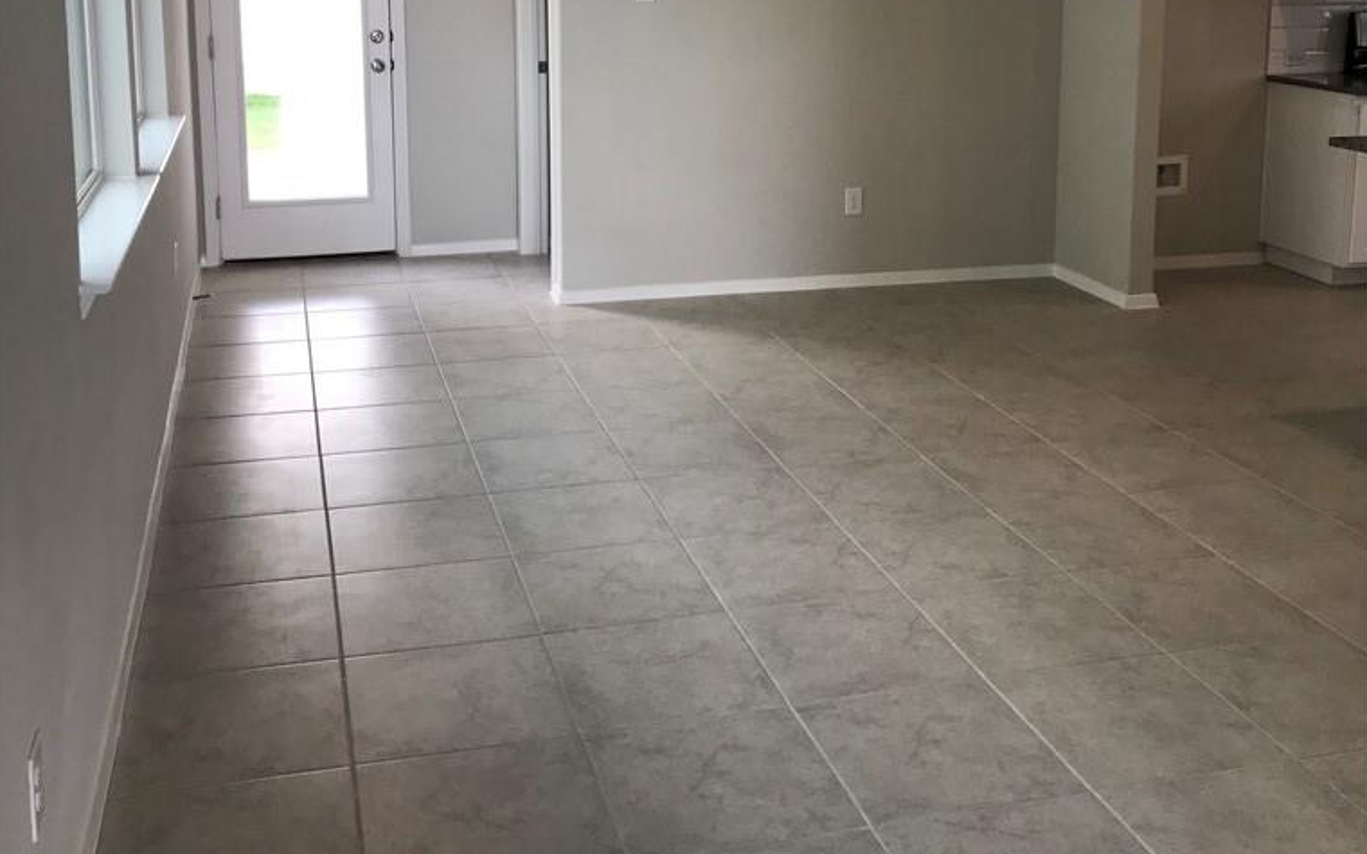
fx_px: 1490
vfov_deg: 31.2
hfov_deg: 49.3
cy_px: 176
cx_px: 682
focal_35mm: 40
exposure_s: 1/120
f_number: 1.8
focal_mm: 3.99
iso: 40
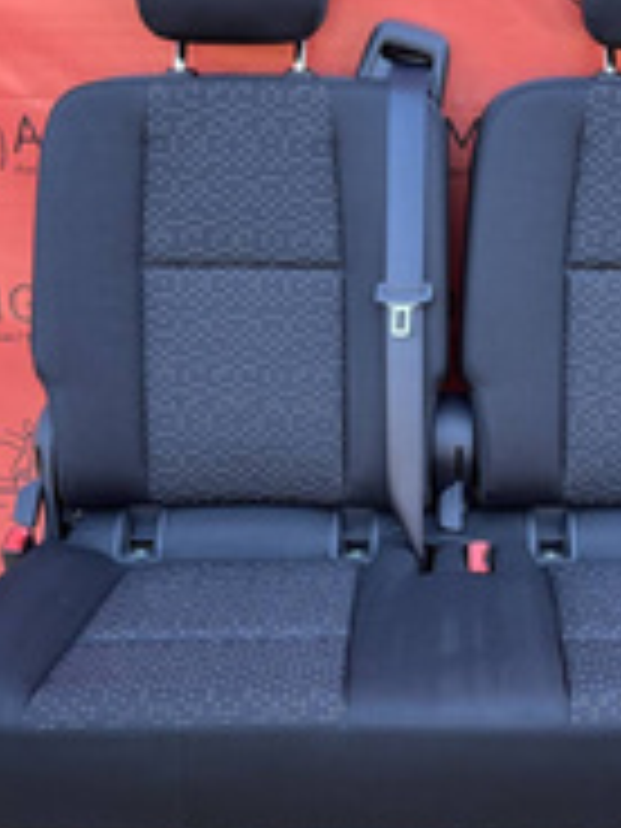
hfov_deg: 28.2
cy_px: 436
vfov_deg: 37.5
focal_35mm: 51
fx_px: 1220
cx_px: 450
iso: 80
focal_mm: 5.1
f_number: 1.6
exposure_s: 1/121
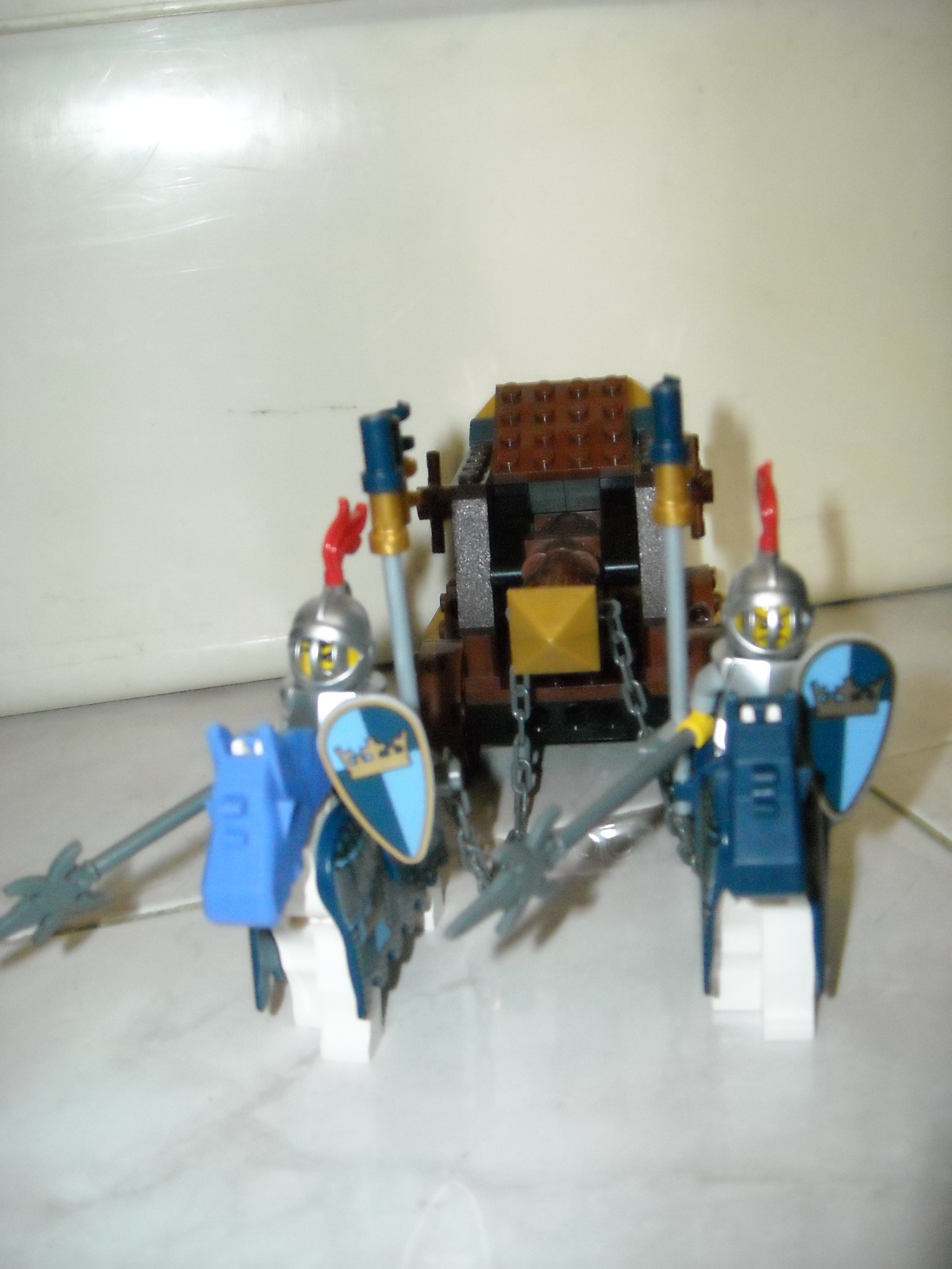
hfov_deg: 40.7
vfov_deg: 52.6
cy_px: 634
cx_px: 476
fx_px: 1283
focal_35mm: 35
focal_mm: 5.7
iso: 590
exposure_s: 1/8
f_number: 2.8
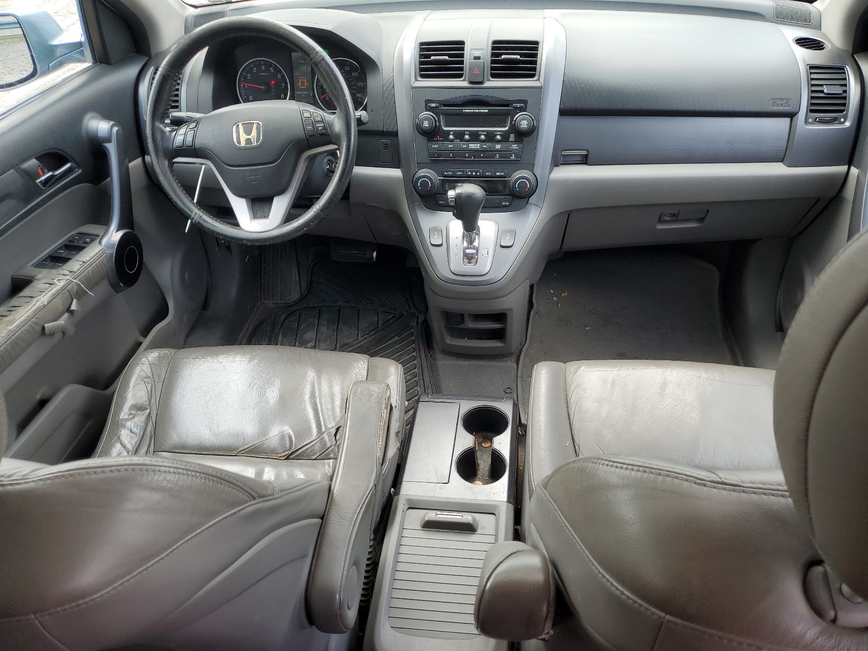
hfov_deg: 67.3
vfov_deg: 53.1
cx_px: 434
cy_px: 326
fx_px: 652
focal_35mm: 26
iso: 50
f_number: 1.5
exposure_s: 1/169
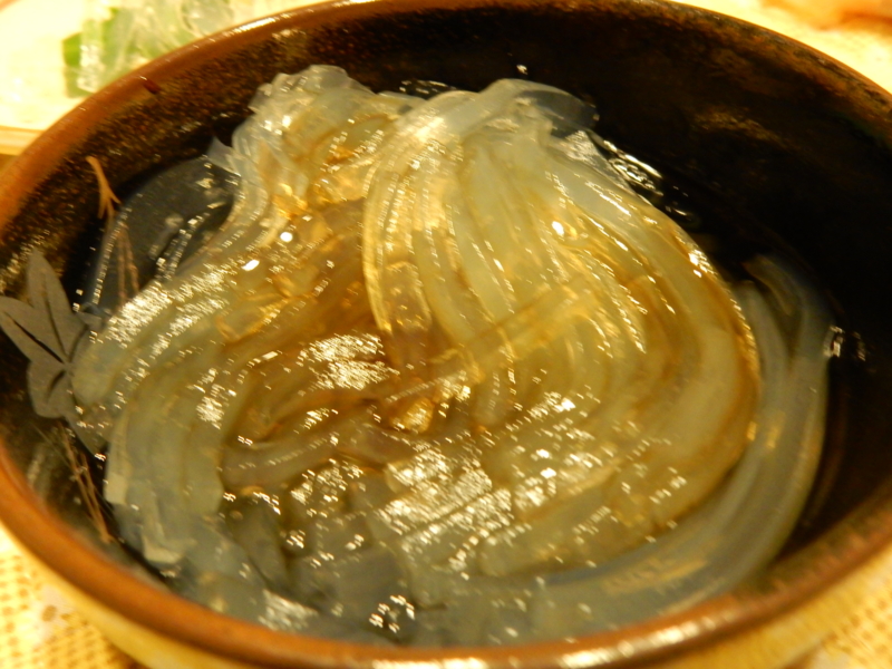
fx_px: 928
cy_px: 334
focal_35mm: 36
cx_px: 446
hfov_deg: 51.4
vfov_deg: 39.7
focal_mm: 6.4
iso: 800
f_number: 4
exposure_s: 1/8
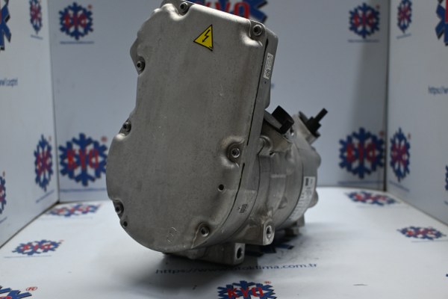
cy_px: 150
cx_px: 224
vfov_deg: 35.5
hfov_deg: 51.3
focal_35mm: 38
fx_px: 467
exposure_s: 1/125
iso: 900
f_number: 4.2
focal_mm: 25
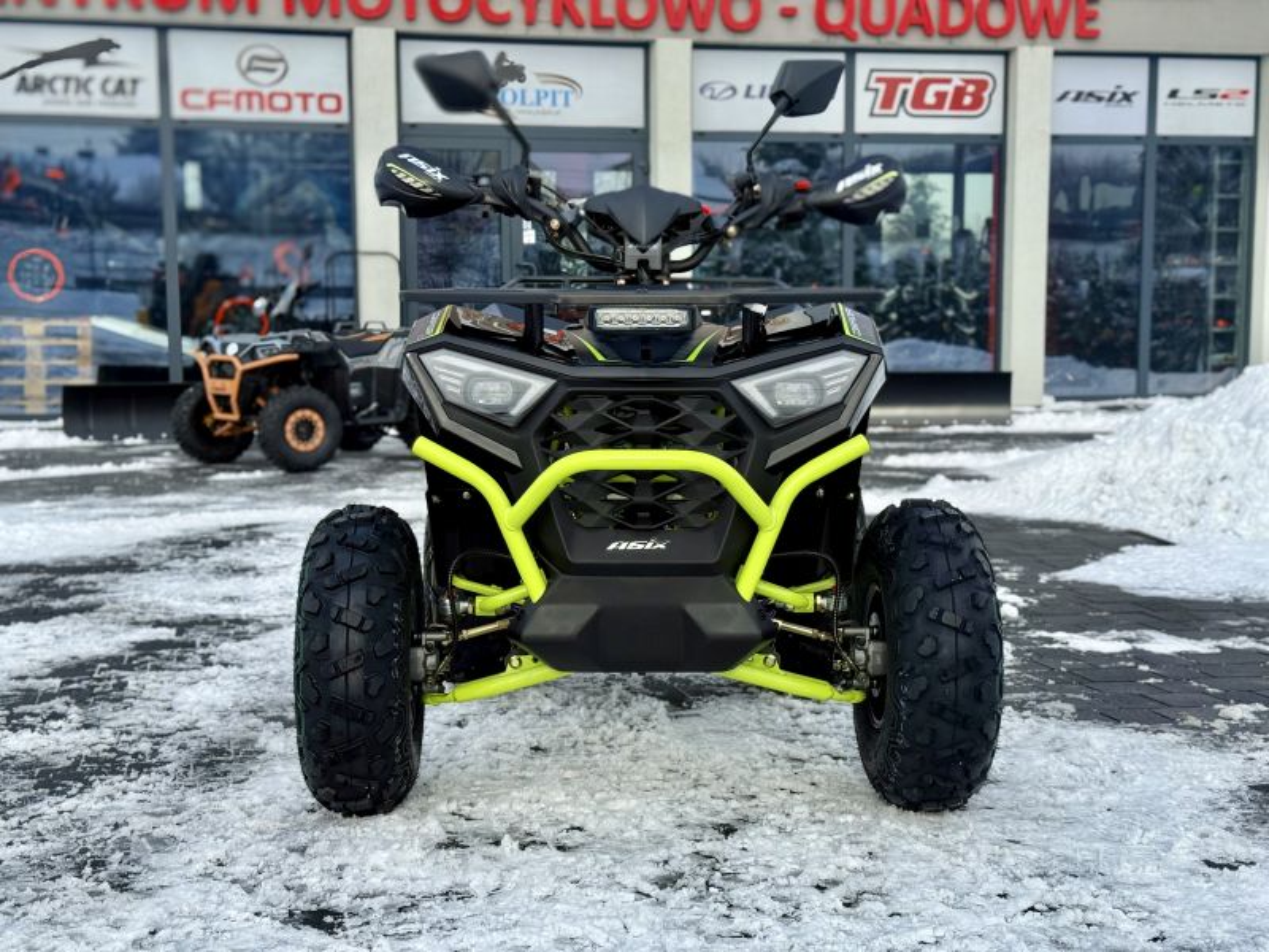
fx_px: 1760
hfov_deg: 39.7
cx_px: 634
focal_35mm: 48
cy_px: 476
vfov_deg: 30.3
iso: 64
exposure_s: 1/2088
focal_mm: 6.76
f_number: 1.78
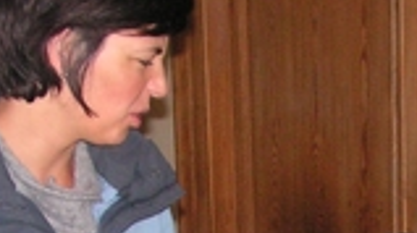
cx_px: 407
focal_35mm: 148
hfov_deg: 14.3
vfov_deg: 7.8
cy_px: 450
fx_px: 1635
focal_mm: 6
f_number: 3.2
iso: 200
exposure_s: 1/40
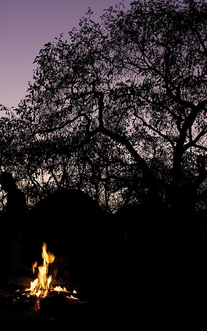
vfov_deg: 36.3
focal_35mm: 56
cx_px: -34
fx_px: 506
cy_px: 165
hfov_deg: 21.6
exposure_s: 1/40
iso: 1250
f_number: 7.1
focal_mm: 24
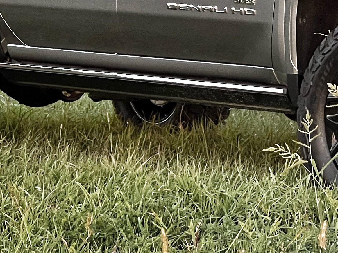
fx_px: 2607
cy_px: -47
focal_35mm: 267
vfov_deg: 5.5
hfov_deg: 7.4
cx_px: 311
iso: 100
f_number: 2.8
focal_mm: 9
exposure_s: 1/99
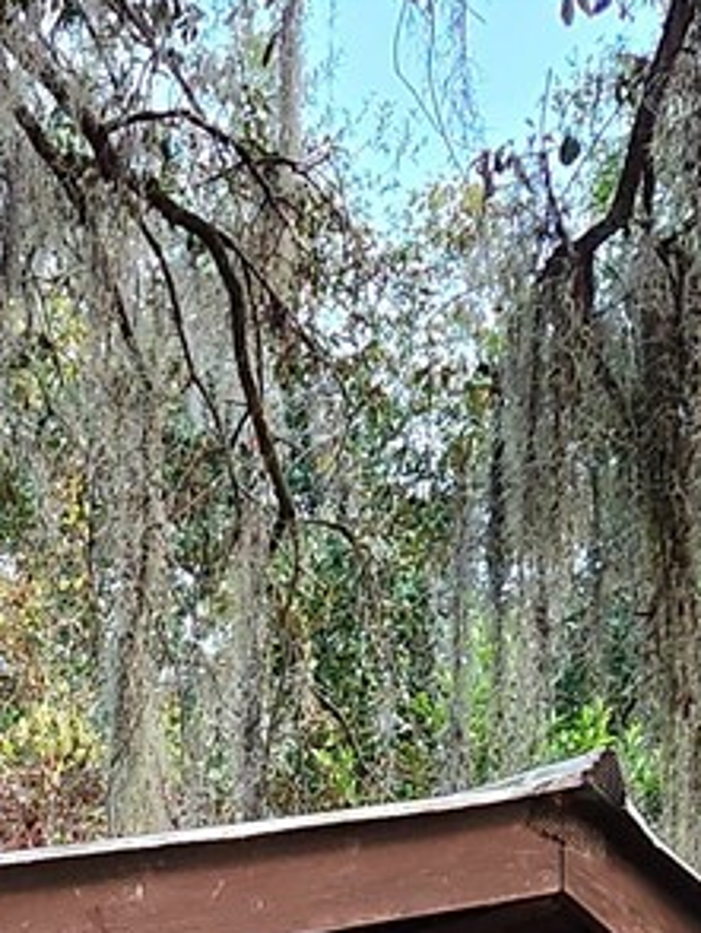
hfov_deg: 11.6
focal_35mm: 125
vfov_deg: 13.4
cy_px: 1885
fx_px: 3370
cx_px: -197
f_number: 1.8
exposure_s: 1/120
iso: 320
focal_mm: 5.4
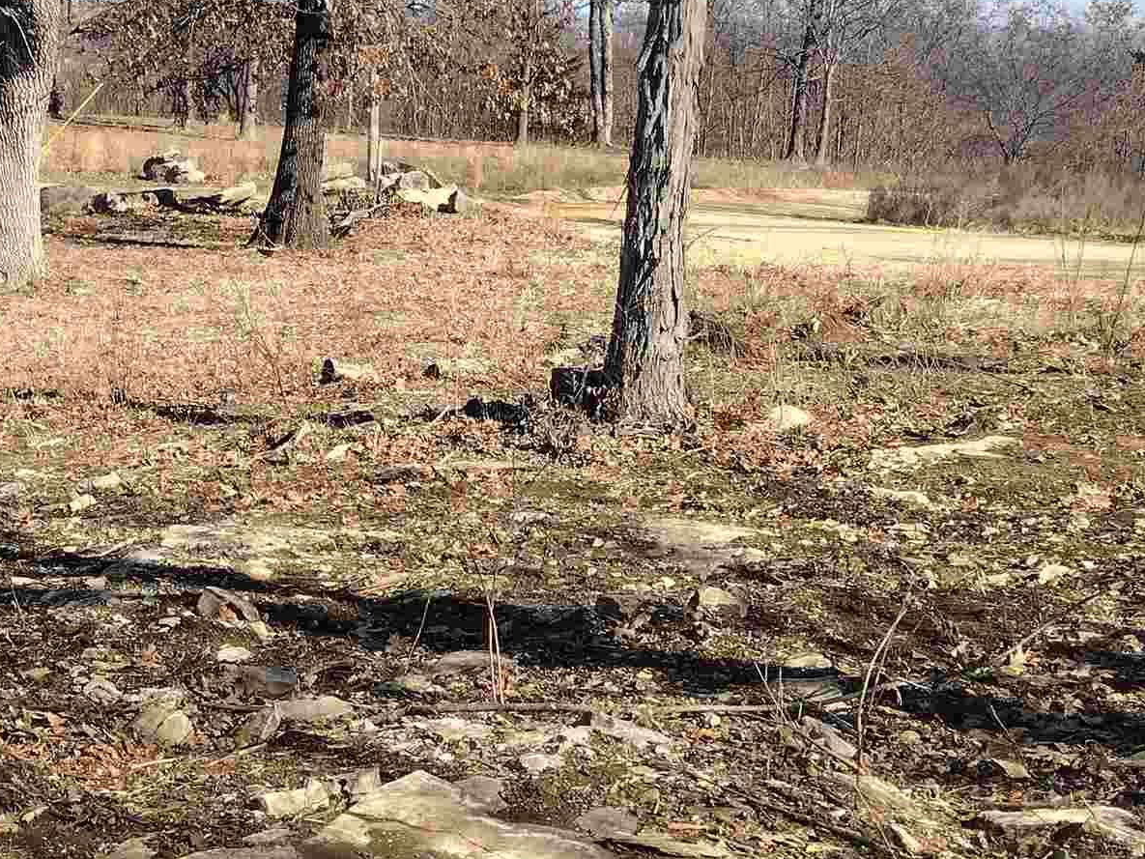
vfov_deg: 21.0
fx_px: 2316
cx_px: 358
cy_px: 543
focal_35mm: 70
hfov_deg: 27.6
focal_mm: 4.71
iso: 100
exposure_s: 1/1208
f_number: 1.7
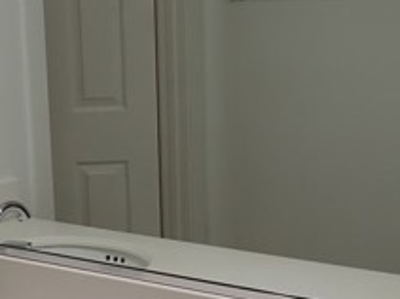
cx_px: 167
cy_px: 208
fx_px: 878
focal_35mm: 76
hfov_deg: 25.6
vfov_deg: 19.3
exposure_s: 1/200
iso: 100
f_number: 2
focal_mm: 4.5
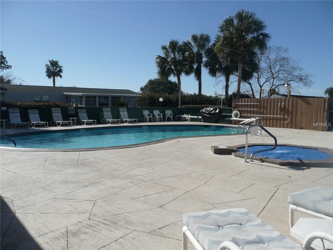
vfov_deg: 49.7
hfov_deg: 63.4
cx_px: 166
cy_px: 125
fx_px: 269
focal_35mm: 28
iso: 100
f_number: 8
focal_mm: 4.6
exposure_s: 1/500
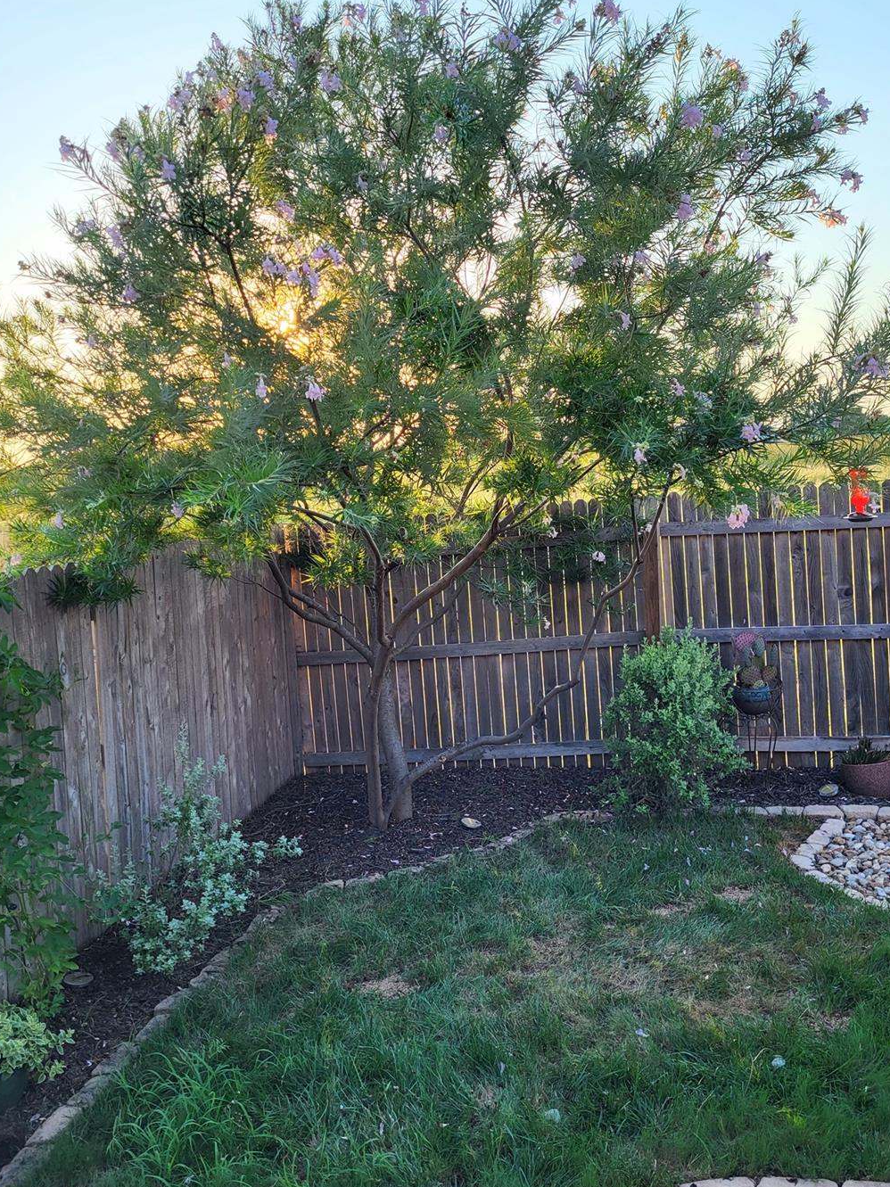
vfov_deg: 59.9
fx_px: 1029
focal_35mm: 30
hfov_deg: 46.8
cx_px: 474
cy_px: 537
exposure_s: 1/312
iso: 40
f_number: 1.8
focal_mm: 5.4
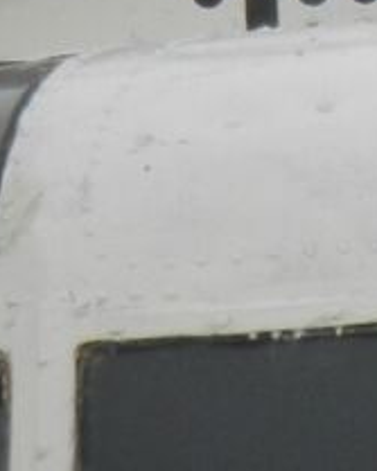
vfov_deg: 1.1
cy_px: -791
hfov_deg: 0.9
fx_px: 24411
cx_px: 661
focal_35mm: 1749
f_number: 5.3
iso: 160
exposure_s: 1/640
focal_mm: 52.6
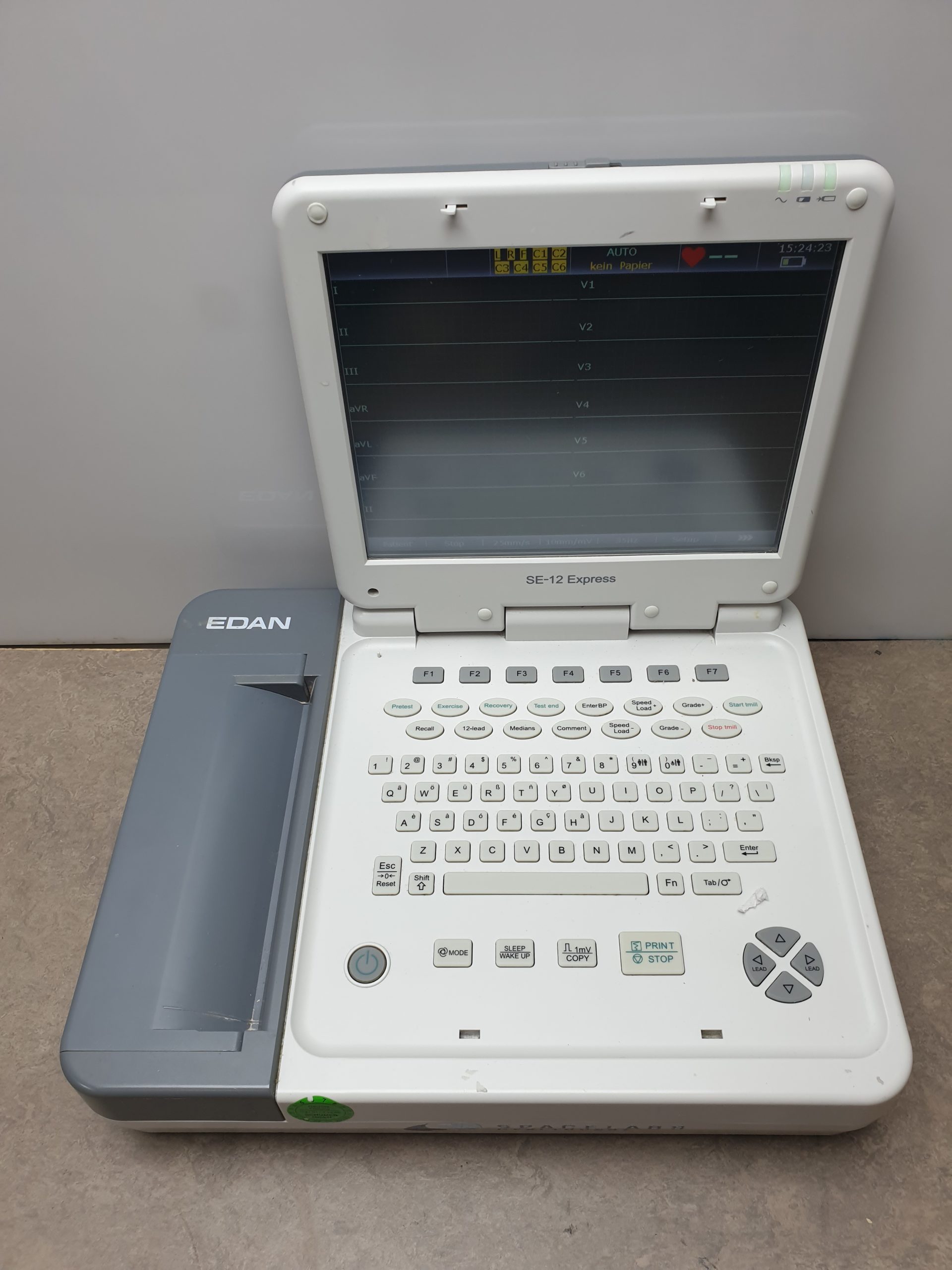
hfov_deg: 53.1
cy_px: 635
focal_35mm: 26
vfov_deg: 67.3
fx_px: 953
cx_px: 476
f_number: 2.4
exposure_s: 1/100
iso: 80
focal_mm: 4.3
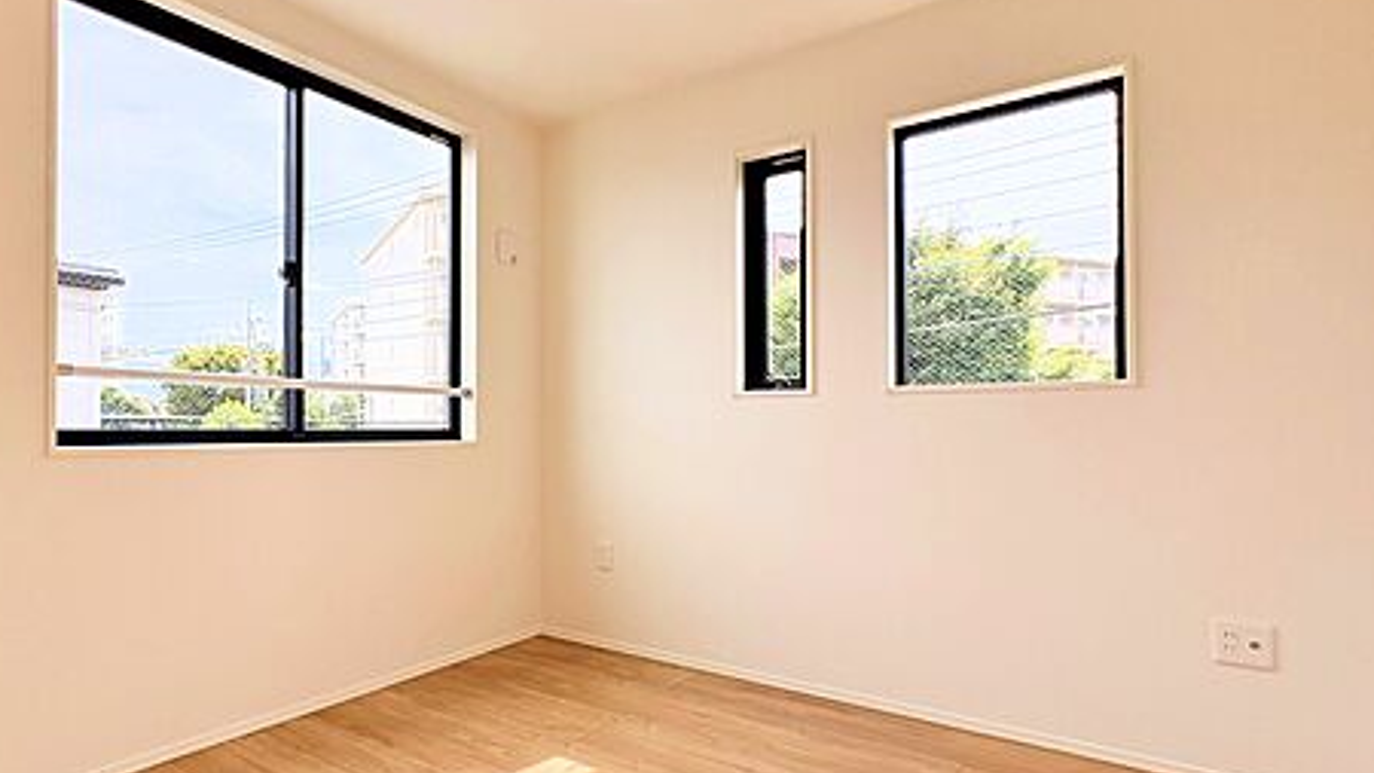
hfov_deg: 81.1
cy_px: 419
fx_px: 765
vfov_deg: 53.5
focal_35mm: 21
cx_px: 461
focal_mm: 2.22
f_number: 2.2
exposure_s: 1/771
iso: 64
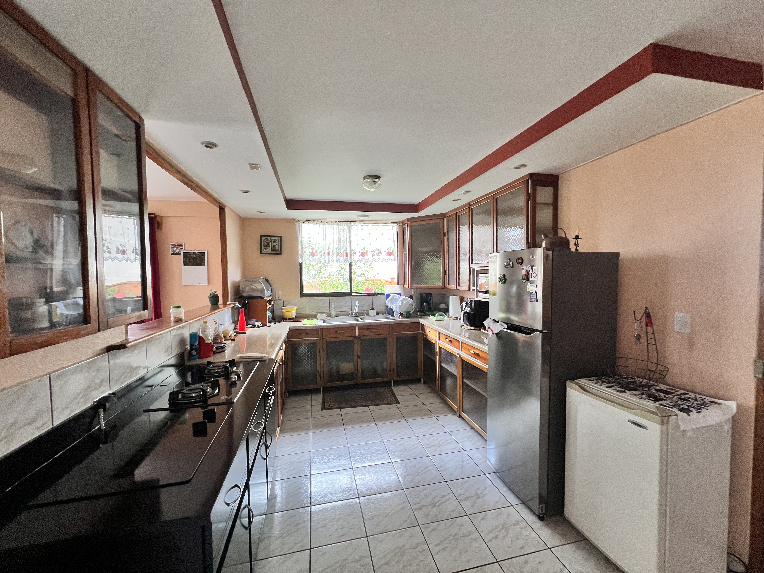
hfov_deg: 106.2
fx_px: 287
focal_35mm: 13
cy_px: 286
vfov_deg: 89.9
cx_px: 382
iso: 250
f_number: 1.8
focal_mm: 1.57
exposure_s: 1/74
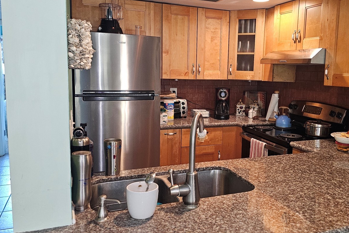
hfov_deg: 58.2
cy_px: 108
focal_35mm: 32
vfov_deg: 41.1
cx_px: 212
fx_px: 310
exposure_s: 1/60
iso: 800
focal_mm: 6.3
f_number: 1.7
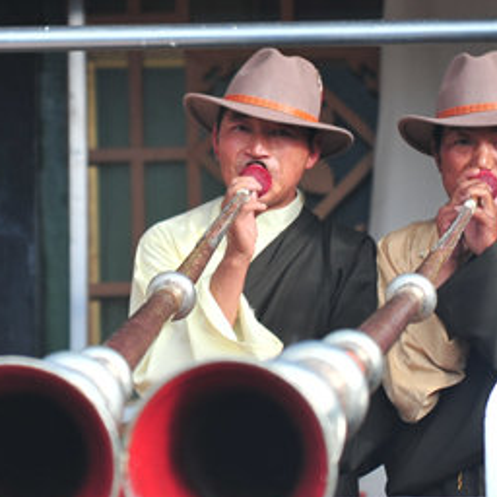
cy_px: 130
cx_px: 38
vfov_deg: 2.9
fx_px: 9697
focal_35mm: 597
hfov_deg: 2.9
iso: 200
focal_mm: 200
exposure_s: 1/1000
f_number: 2.8
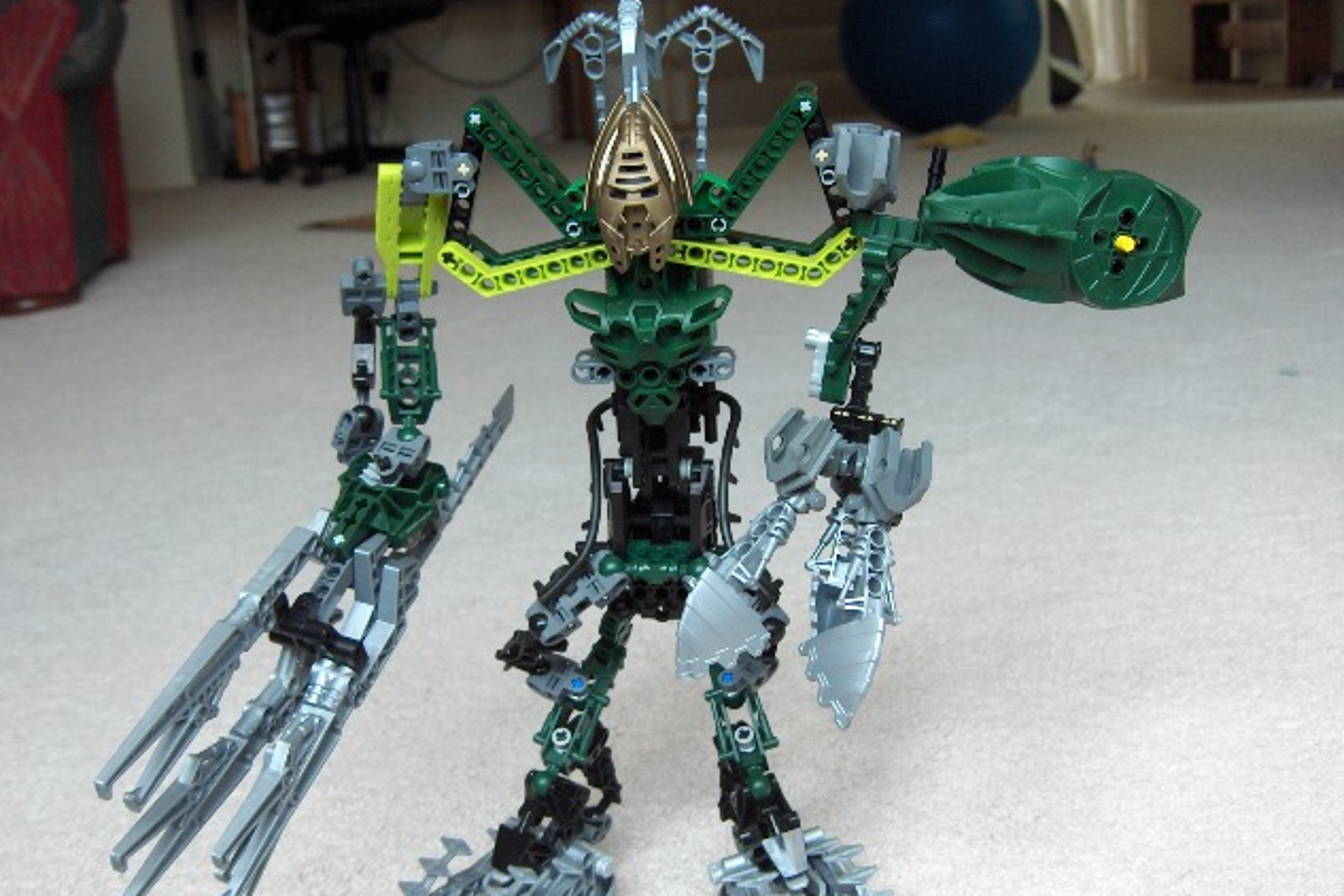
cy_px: 490
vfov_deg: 32.6
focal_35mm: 41
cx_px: 669
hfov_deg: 47.4
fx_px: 1531
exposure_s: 1/115
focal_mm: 8
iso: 100
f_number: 2.8
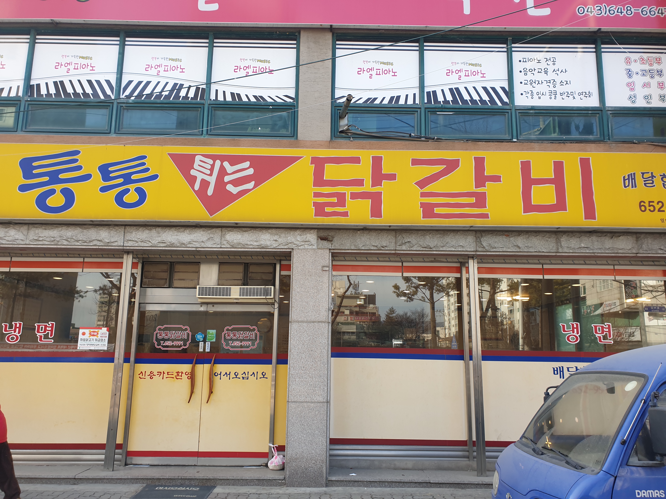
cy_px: 250
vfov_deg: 53.1
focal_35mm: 26
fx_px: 500
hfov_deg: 67.3
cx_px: 333
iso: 50
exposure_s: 1/177
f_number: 2.4
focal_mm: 4.3
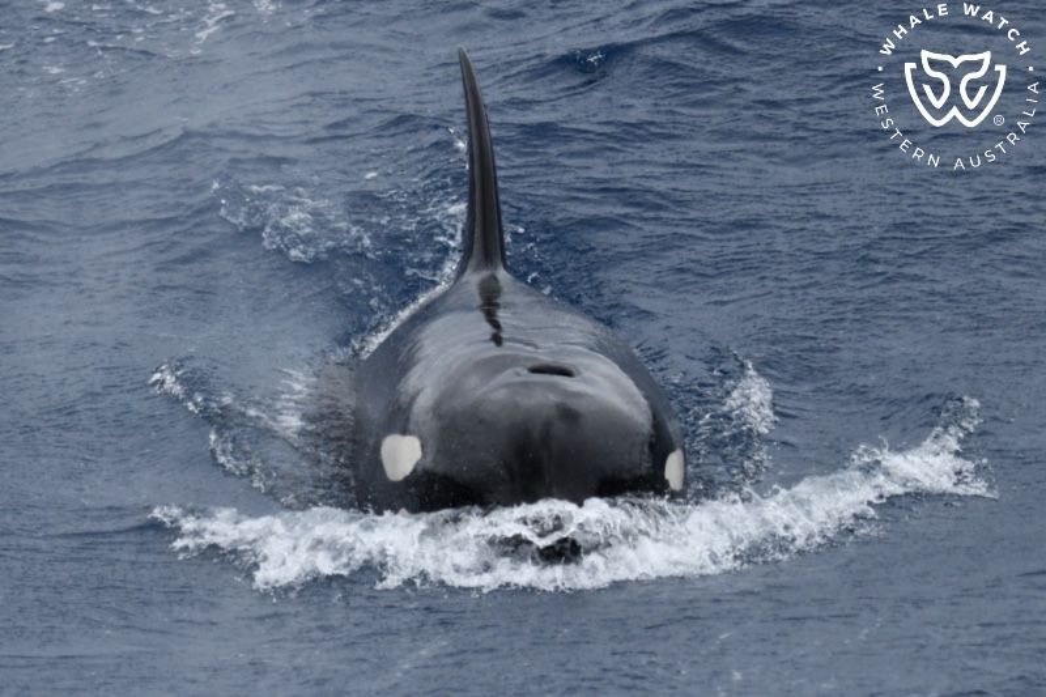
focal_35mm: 300
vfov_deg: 4.6
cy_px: 348
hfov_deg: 6.9
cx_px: 523
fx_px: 8714
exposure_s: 1/8000
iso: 1250
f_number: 5.6
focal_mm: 300
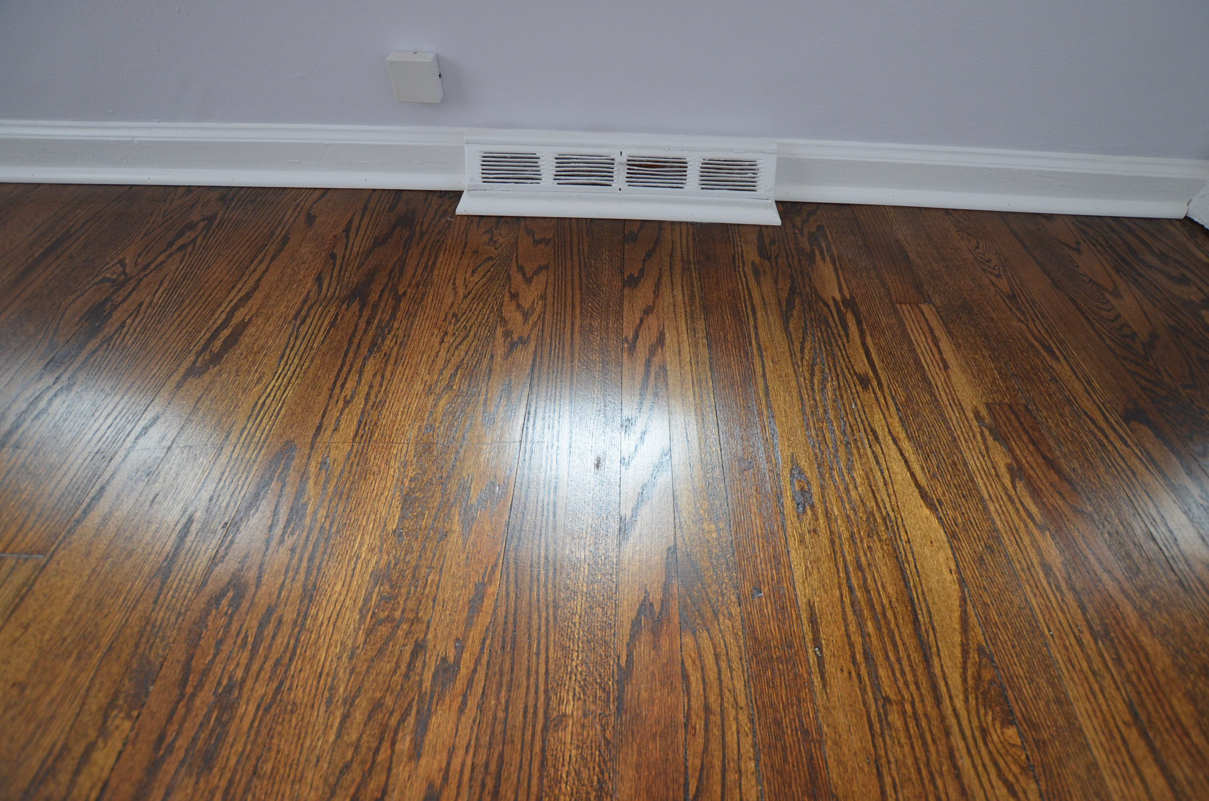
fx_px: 553
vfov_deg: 71.8
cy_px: 400
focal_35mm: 16
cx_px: 604
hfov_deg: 95.1
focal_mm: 11
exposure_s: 1/60
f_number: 4
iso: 800
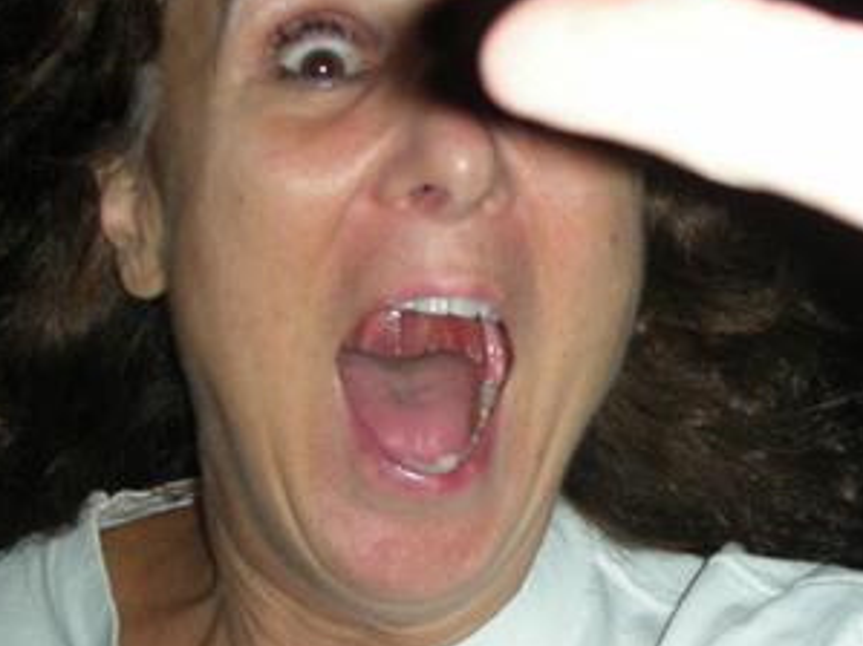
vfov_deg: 19.6
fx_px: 1869
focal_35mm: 75
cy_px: 427
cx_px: 655
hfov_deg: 25.7
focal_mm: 5.8
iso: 50
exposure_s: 1/60
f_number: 2.8
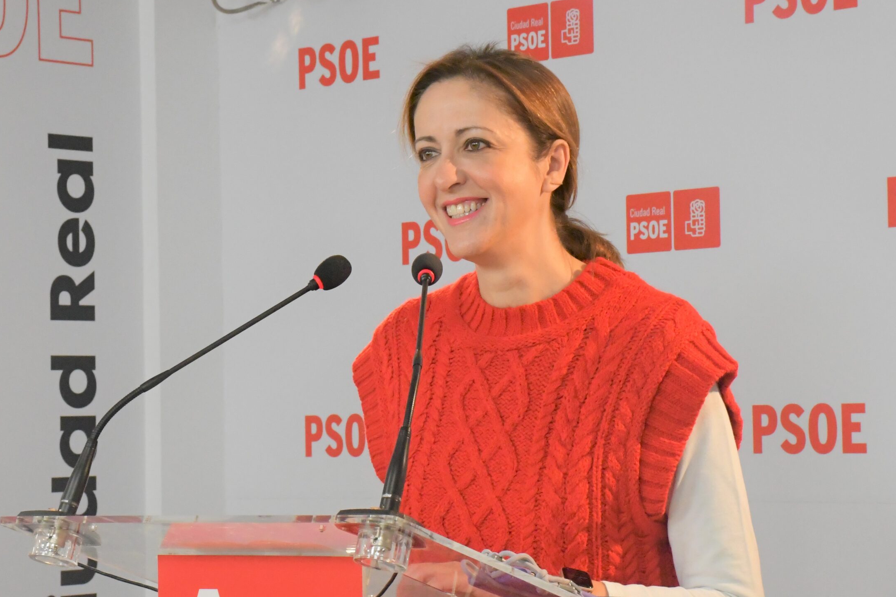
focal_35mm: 123
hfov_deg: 16.6
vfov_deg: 11.1
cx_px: 380
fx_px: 3061
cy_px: 282
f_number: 11
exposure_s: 1/500
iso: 5000
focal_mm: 52
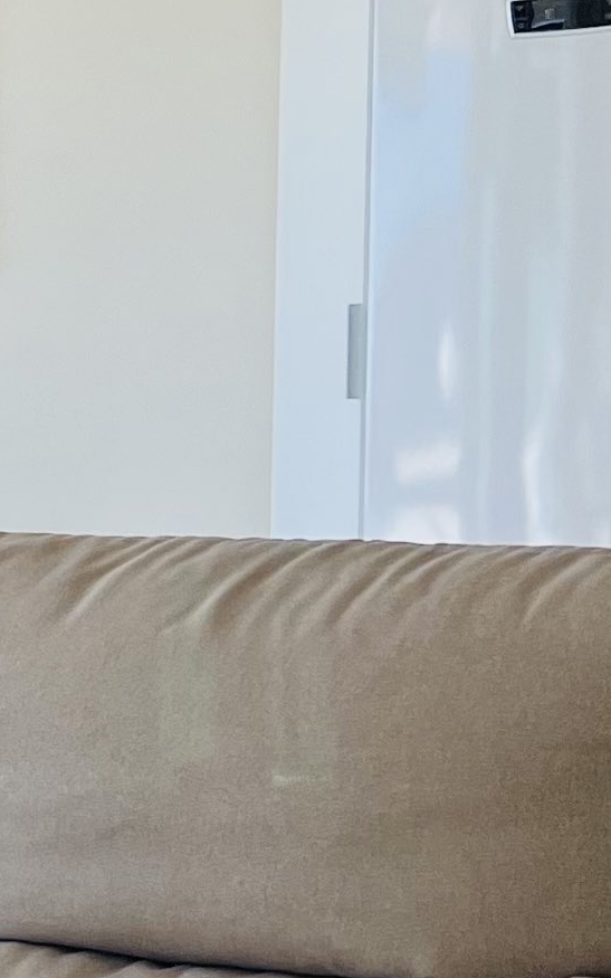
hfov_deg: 9.2
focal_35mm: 127
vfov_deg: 16.4
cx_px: -907
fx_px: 3383
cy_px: 575
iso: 50
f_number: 1.5
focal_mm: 5.7
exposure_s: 1/827
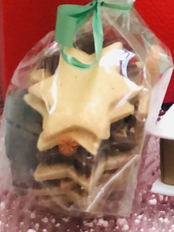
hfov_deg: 5.1
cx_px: 378
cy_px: -295
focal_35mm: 283
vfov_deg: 6.7
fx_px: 1897
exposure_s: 1/33
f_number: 2.8
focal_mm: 6.6
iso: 100
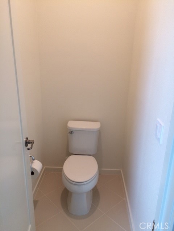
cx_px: 87
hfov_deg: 48.2
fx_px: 194
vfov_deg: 61.7
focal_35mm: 29
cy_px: 116
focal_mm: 4.15
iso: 40
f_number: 2.2
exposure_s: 1/30
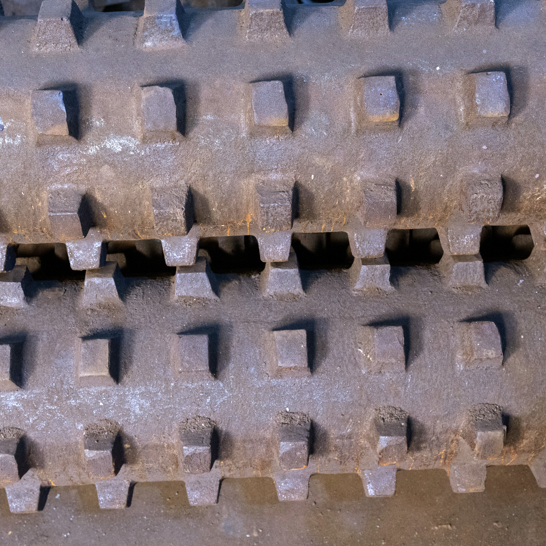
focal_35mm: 52
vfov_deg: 32.8
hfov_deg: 32.8
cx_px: 247
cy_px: 252
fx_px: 928
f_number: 5.6
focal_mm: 32
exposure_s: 1/80
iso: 3200
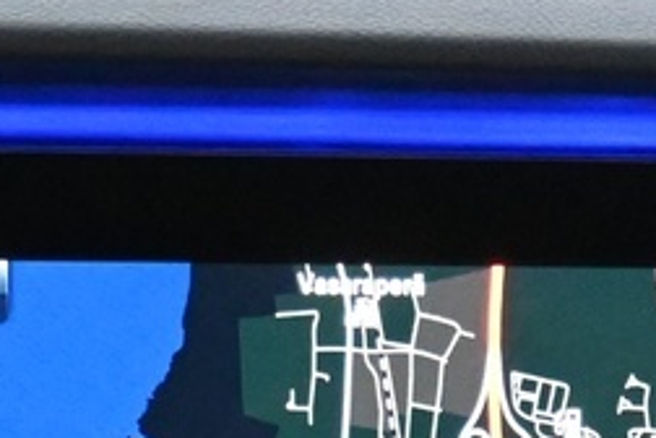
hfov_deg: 8.9
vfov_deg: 5.5
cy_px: 1403
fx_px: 4209
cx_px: 549
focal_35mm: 231
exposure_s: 1/40
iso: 5600
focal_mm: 24
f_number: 4.2
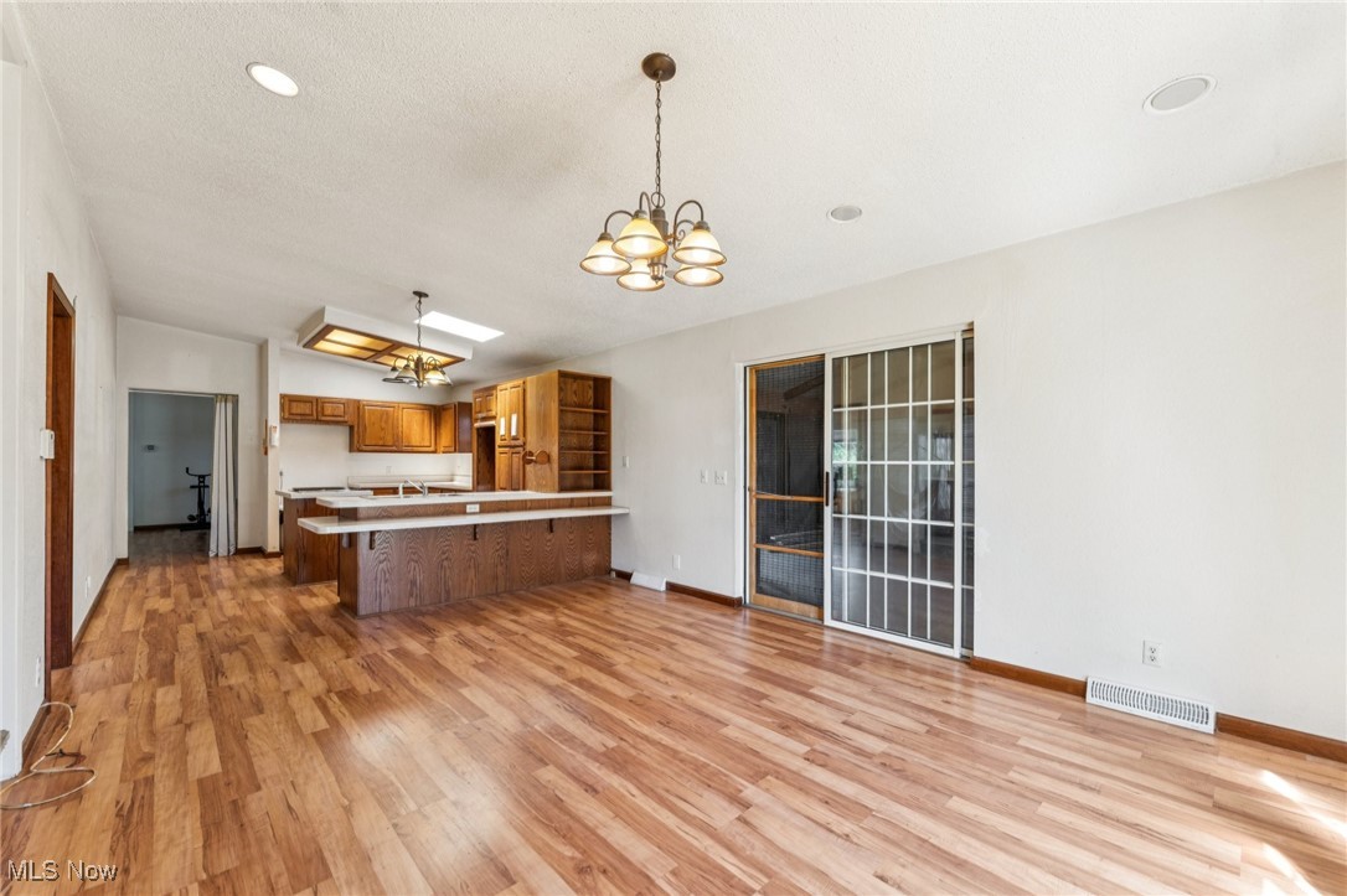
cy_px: 448
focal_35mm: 14
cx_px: 674
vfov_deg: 81.2
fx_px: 524
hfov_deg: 104.3
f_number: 5.6
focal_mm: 14
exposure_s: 1/60
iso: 500
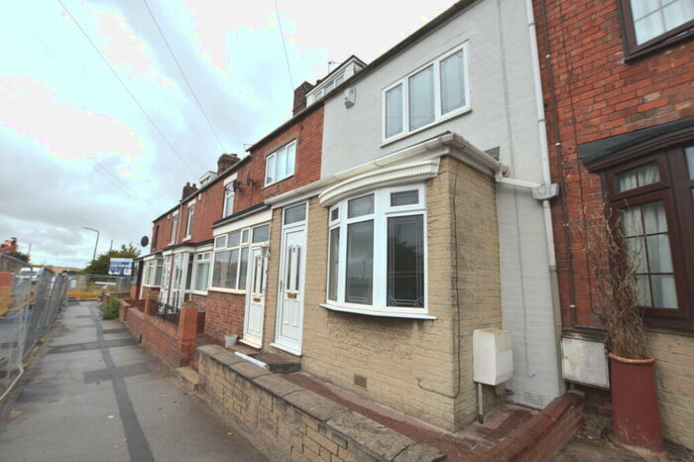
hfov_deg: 100.4
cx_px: 347
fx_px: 289
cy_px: 231
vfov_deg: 77.3
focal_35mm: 15
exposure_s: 1/250
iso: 100
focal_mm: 10
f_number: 8
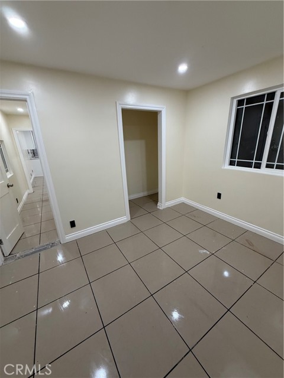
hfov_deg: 85.7
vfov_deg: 102.1
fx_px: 153
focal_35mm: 14
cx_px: 142
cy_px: 189
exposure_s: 1/120
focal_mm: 2.22
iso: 250
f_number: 2.2
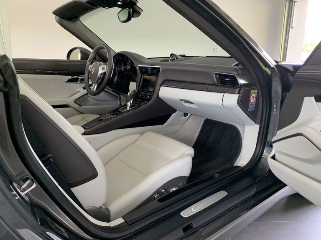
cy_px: 120
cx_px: 160
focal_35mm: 26
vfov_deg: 53.1
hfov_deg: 67.3
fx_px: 241
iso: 250
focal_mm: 4.25
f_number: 1.8
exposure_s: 1/60
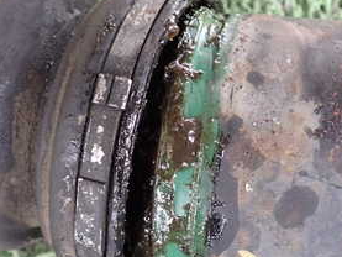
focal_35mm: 65
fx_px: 642
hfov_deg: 29.8
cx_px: 169
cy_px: 173
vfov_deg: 22.5
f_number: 2.3
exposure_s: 1/30
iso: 200
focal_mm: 5.4
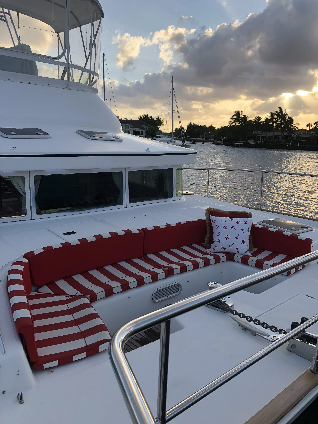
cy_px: 212
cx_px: 159
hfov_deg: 49.7
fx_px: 343
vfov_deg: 63.4
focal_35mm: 28
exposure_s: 1/906
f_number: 1.8
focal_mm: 3.99
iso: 20
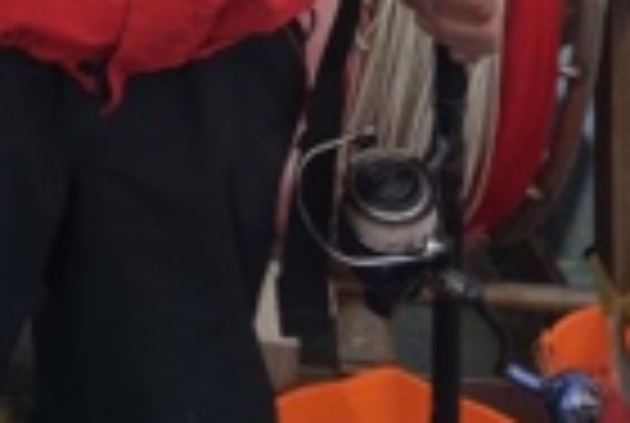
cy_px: -310
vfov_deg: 14.3
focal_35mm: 86
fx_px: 1508
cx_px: -9
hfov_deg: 22.6
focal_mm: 4.15
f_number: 2.2
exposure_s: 1/601
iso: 25
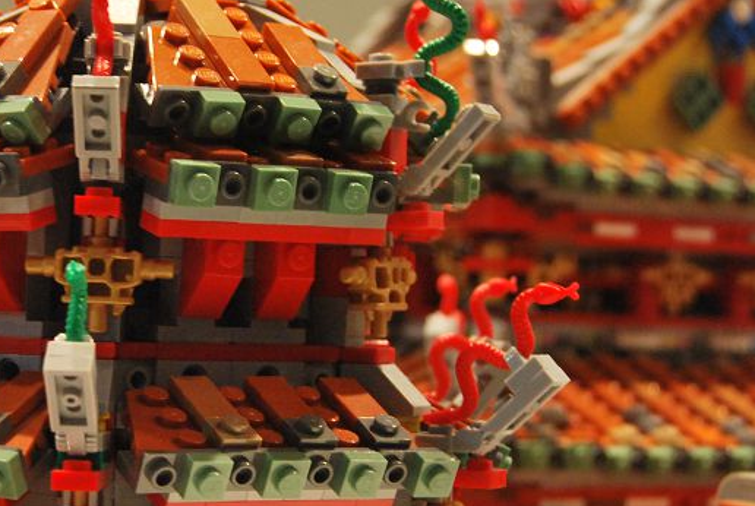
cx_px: 130
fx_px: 2269
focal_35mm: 108
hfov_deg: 18.7
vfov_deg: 12.7
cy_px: 332
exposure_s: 1/15
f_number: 5.6
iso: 800
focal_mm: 32
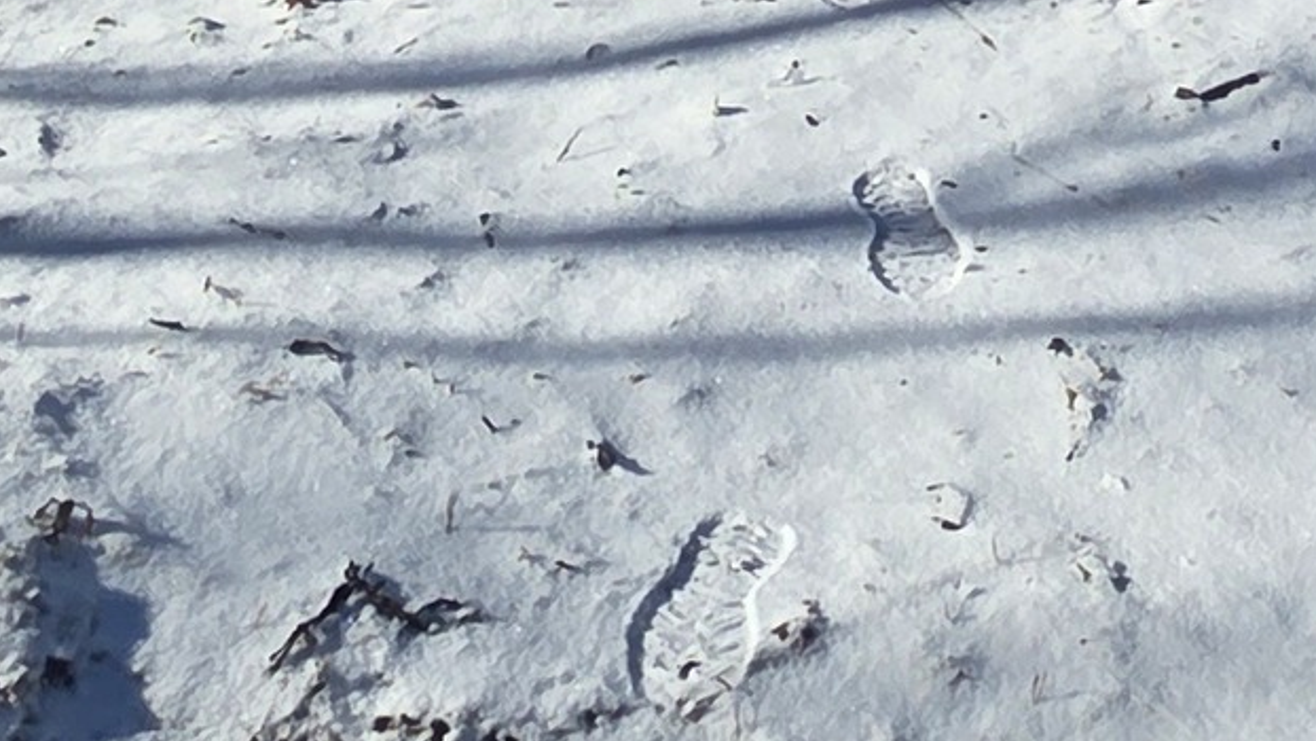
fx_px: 2443
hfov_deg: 27.1
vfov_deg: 10.7
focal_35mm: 70
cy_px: -1558
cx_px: 1515
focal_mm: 2.2
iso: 50
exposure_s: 1/2010
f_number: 2.2
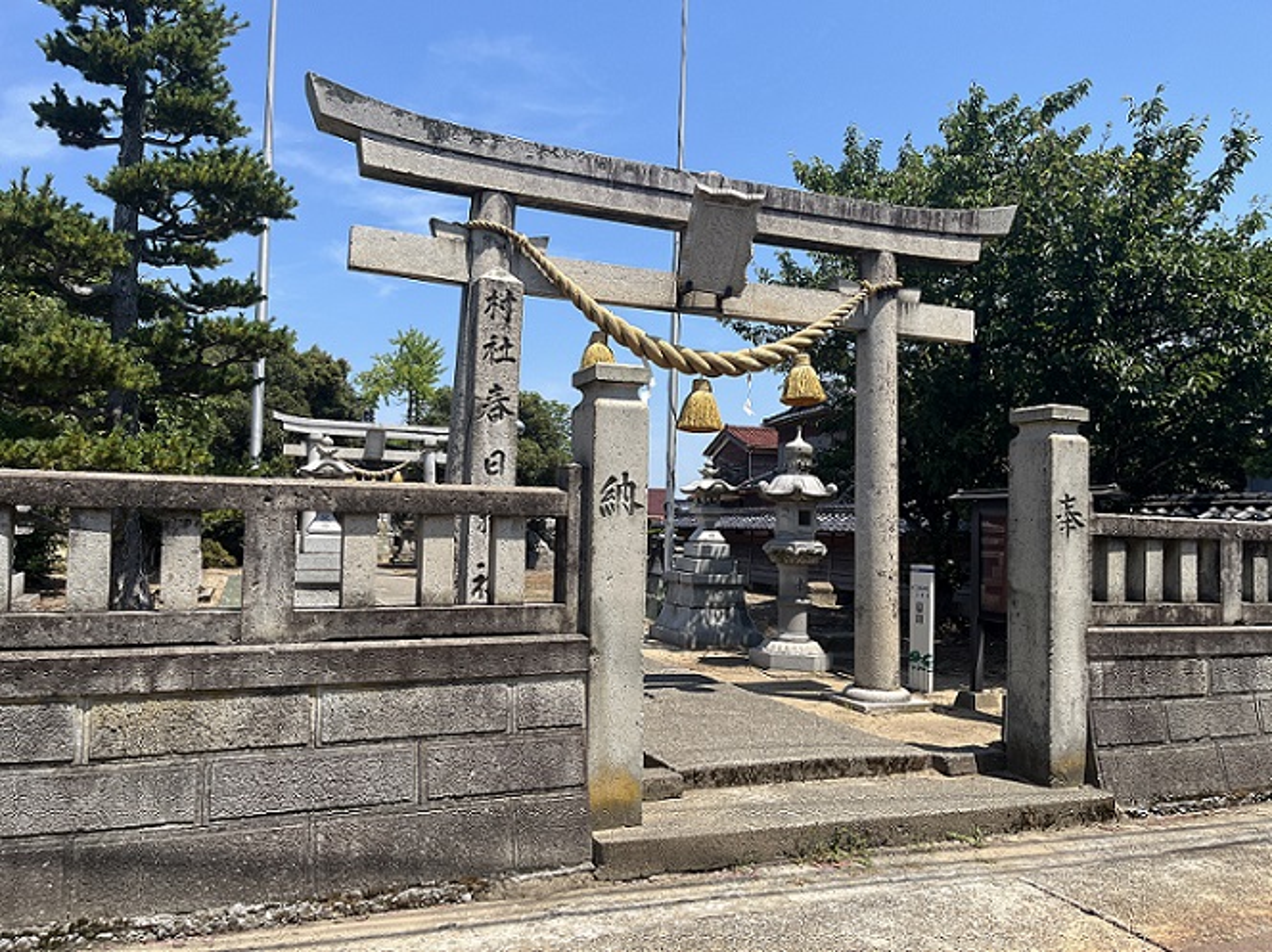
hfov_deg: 67.3
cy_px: 476
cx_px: 636
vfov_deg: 53.0
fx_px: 955
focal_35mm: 26
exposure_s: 1/2632
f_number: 1.6
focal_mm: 5.1
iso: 50
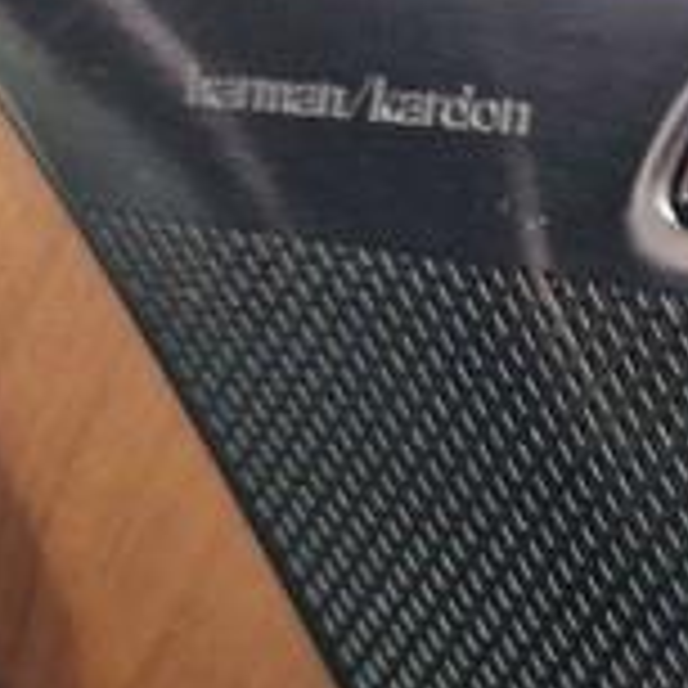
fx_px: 1911
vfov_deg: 20.4
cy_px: 301
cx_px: 827
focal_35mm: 85
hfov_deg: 19.2
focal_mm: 5.4
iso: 1000
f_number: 1.8
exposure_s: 1/100
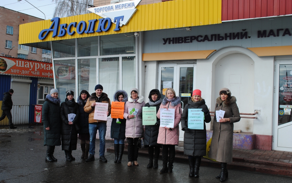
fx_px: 294
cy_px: 94
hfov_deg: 52.7
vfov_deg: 34.4
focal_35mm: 37
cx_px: 145
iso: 100
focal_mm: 24
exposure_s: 1/250
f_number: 8
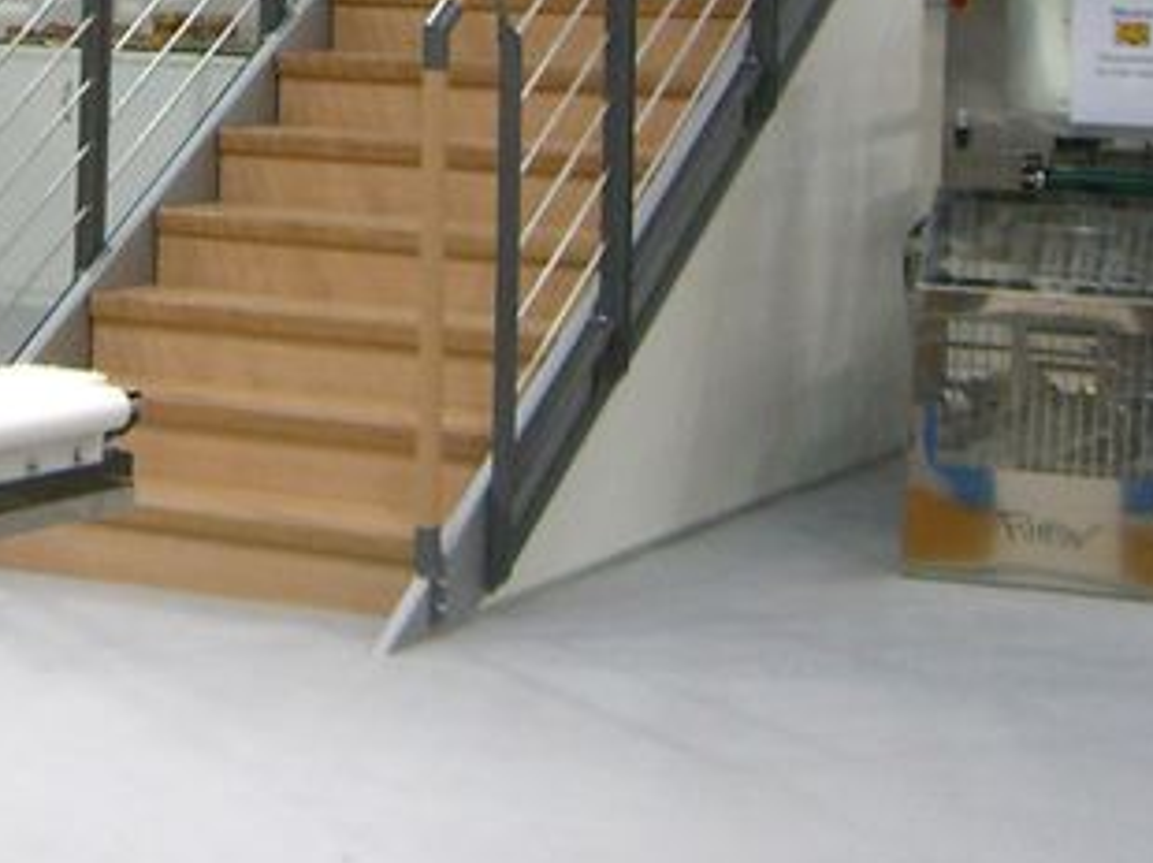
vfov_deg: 14.0
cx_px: 179
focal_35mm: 103
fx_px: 3428
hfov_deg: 18.8
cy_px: -149
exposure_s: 1/60
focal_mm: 6.2
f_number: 2.7
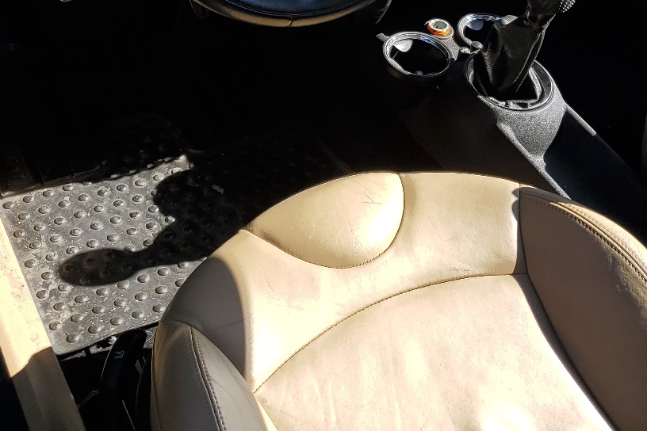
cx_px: 362
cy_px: 15
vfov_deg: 24.5
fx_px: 952
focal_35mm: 53
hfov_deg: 37.5
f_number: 1.5
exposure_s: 1/1250
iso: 50
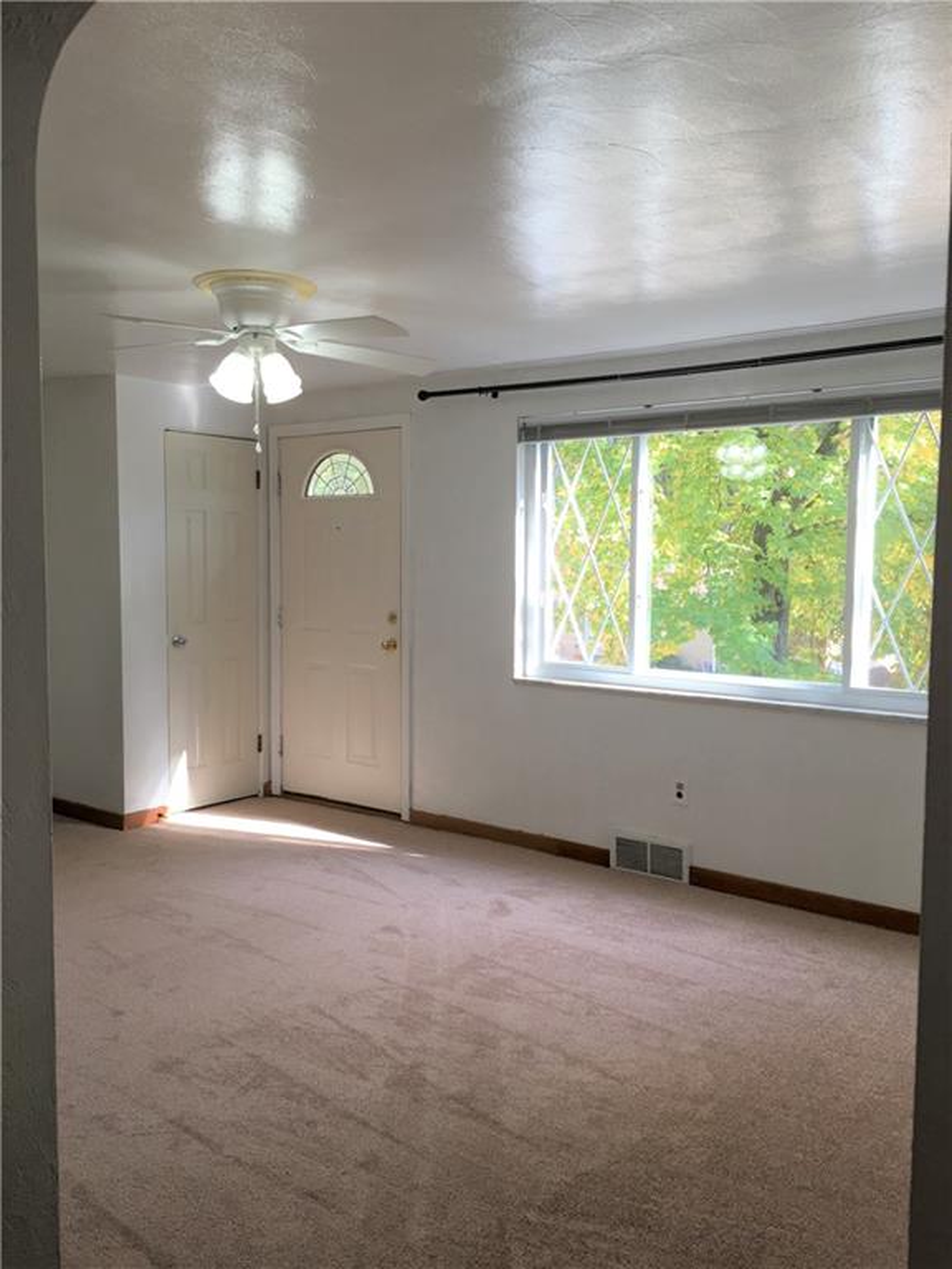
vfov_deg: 61.7
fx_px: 1063
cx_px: 476
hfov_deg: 48.2
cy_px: 634
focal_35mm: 29
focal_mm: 4.15
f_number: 2.2
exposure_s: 1/120
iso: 40
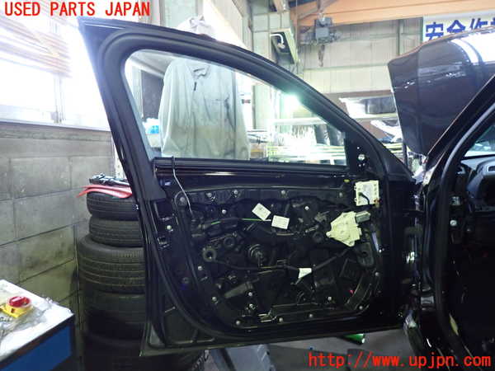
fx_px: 357
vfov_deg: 54.9
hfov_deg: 69.4
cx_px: 248
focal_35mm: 25
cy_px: 186
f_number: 2
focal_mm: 4.5
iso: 640
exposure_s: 1/30
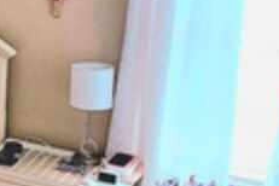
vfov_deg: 18.2
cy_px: 69
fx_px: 581
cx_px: -178
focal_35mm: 75
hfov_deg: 21.2
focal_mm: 2.2
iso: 320
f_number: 2.2
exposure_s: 1/60.2
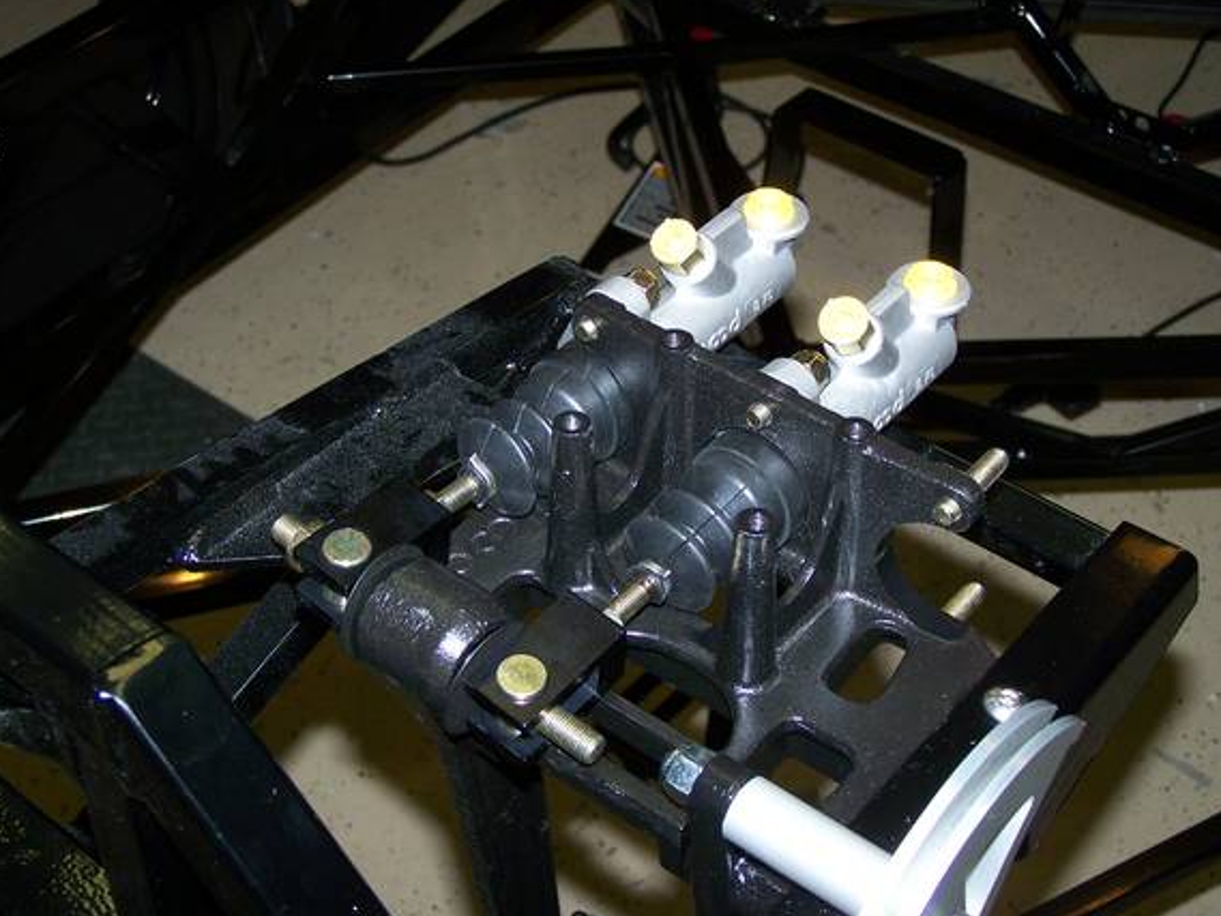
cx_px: 601
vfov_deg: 24.8
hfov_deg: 32.7
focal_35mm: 59
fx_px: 2082
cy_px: 438
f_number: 3.1
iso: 80
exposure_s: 1/60
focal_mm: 9.3
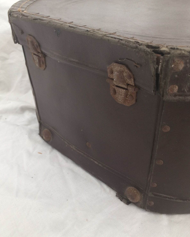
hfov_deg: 47.1
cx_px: 96
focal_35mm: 31
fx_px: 218
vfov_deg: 57.2
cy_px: 121
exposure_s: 1/33
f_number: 2.2
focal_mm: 4.15
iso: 32
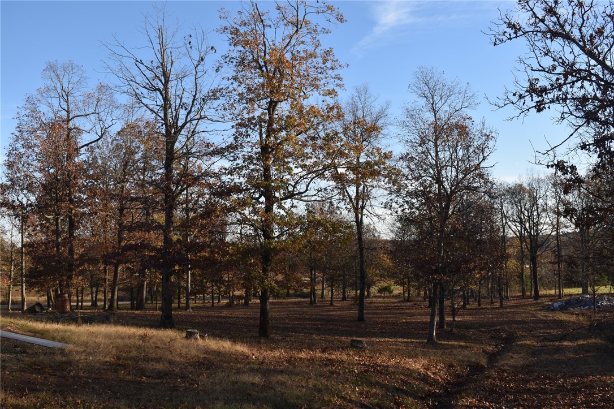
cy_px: 204
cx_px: 307
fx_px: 665
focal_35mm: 39
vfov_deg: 34.2
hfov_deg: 49.6
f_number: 7.1
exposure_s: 1/200
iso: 100
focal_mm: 26
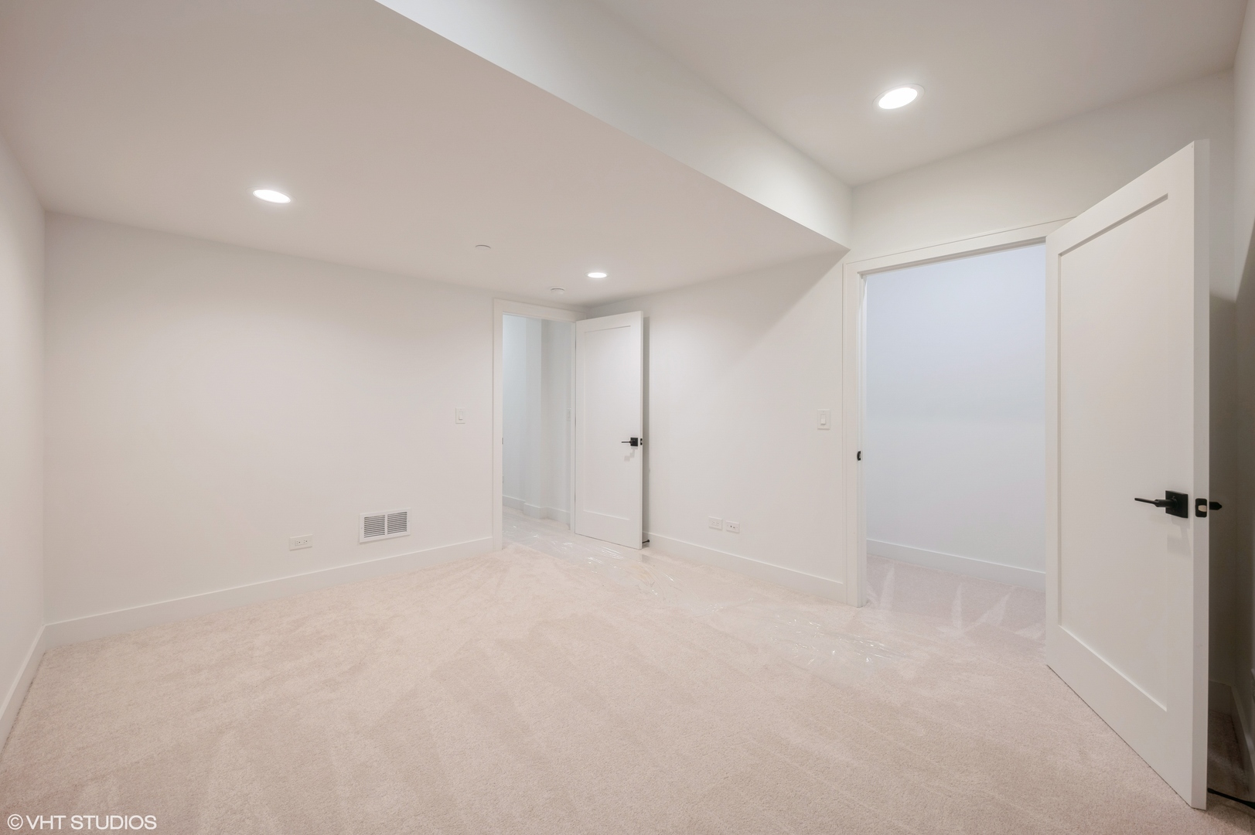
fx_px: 488
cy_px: 418
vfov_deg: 81.1
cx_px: 628
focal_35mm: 14
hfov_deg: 104.3
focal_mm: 14
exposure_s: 1/5
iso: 200
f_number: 8
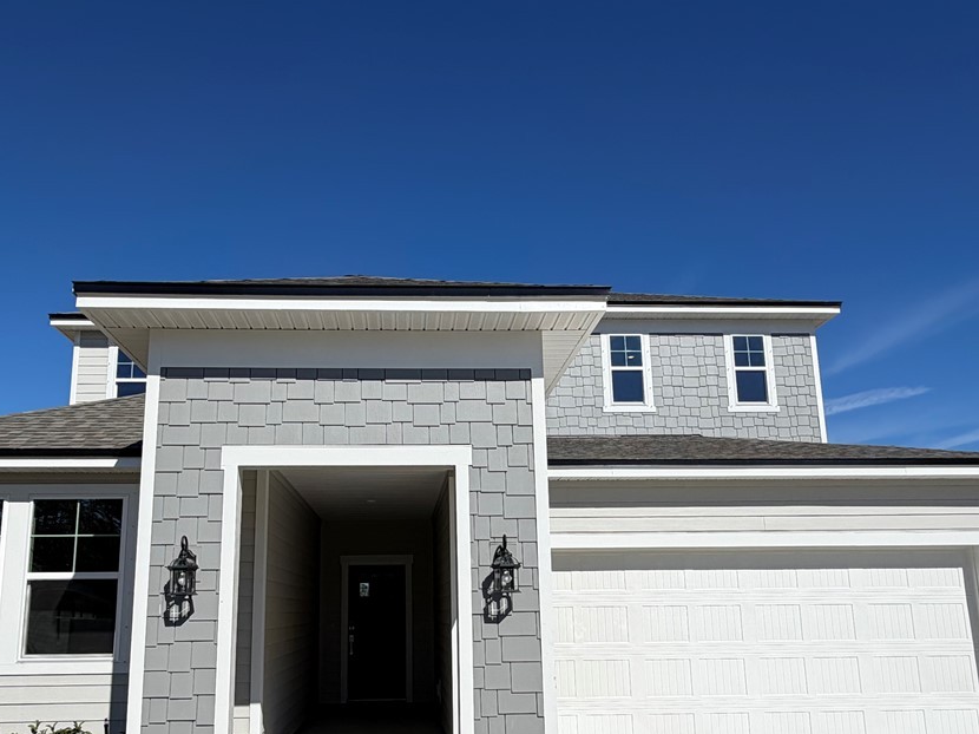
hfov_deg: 65.1
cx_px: 434
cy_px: 472
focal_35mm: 27
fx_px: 763
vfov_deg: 50.7
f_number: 2.2
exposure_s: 1/2092
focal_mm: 2.22
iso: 20
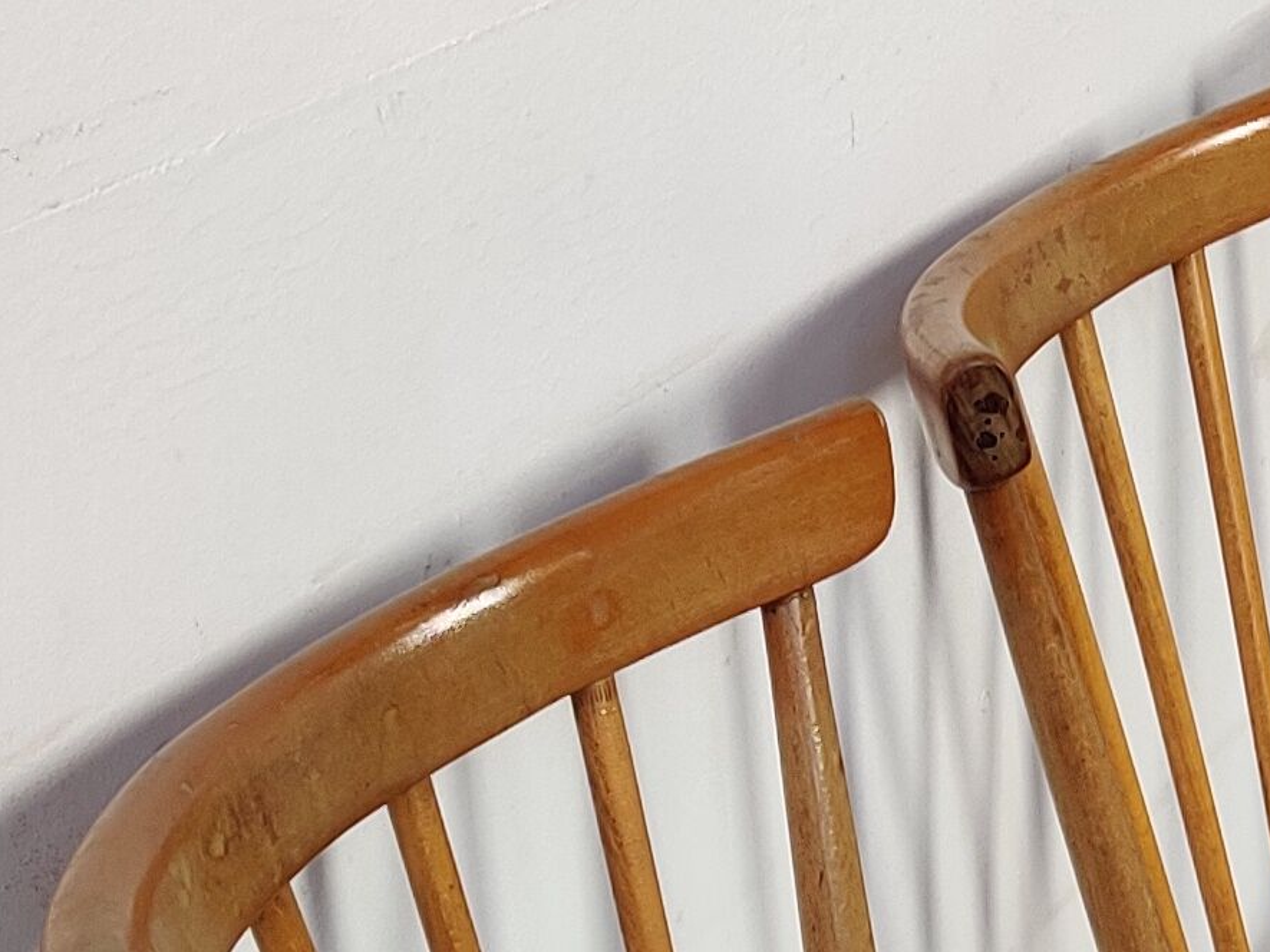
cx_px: 1467
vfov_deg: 11.7
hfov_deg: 15.6
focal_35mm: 122
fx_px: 4477
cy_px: 1382
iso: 160
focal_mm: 4.75
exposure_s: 1/100
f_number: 1.65
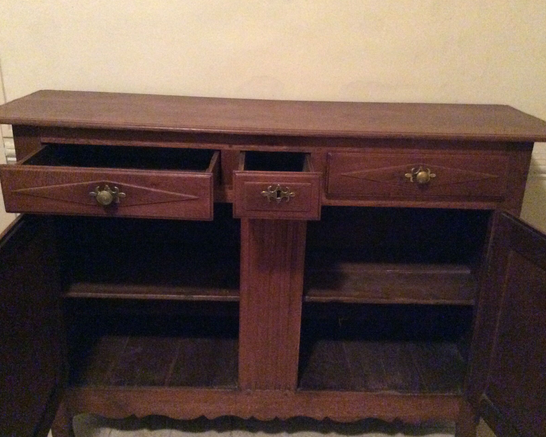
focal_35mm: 34
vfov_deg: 43.4
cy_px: 218
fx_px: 549
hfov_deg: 52.8
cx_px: 277
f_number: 2.4
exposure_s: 1/17
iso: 800
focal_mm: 3.3
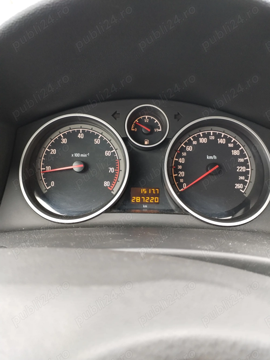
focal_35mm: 29
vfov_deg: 61.7
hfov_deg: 48.2
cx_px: 135
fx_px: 302
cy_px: 180
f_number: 1.8
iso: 252
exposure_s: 1/50
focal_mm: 4.75
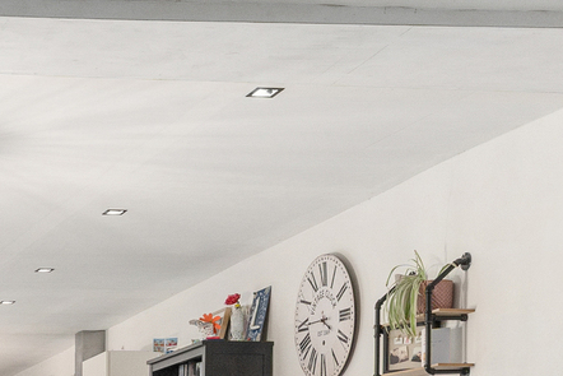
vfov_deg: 16.8
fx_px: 1189
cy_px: 510
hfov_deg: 22.7
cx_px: -233
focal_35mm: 76
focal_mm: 14
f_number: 9
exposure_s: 1/2
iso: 250
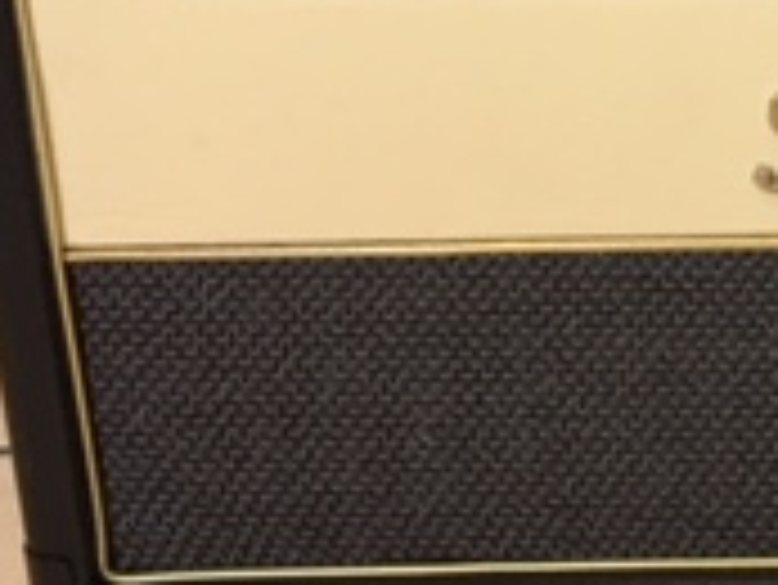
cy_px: -58
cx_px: 1048
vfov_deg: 13.6
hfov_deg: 17.1
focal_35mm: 107
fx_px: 2407
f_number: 2.2
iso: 40
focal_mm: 4.15
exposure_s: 1/33
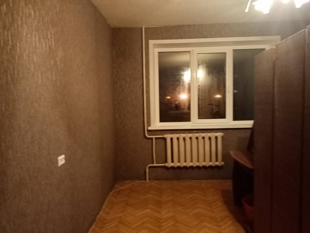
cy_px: 116
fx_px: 233
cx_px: 155
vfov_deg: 53.1
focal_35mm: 26
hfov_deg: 67.3
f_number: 1.8
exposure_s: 1/20
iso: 960
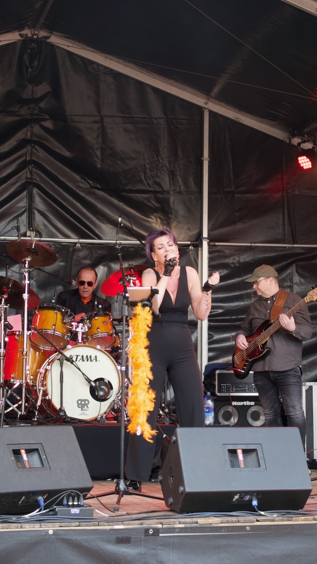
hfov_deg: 15.9
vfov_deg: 27.9
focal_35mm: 76
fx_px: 1136
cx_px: 176
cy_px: 281
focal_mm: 26.42
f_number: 3.5
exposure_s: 1/50
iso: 100
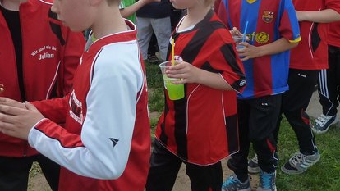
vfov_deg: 24.5
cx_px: 195
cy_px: -9
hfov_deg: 44.4
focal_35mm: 46
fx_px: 415
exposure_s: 1/400
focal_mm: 4.1
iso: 125
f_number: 4
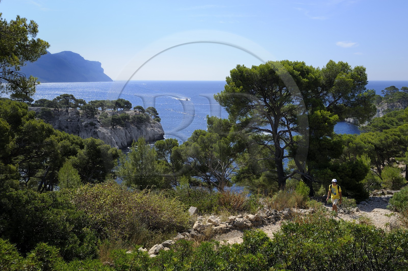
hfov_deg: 60.3
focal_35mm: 31
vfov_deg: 42.3
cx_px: 204
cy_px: 136
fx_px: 351
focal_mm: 31
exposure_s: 1/160
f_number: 13
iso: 200
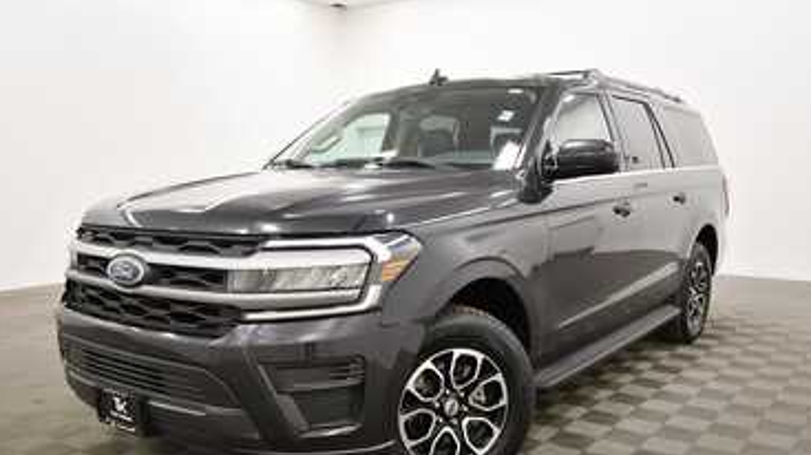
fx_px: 688
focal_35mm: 32
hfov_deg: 61.0
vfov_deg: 36.3
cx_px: 400
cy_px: 293
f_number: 5.6
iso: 1400
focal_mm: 19
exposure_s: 1/125
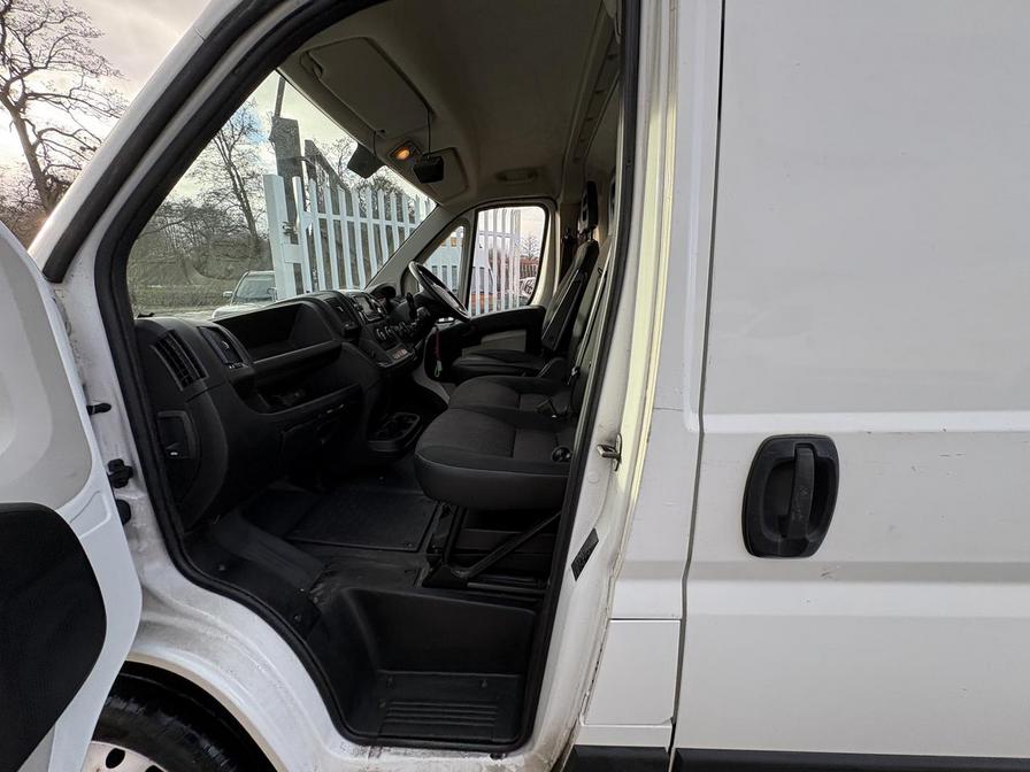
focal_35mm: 14
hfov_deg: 102.1
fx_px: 417
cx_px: 515
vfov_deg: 85.7
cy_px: 386
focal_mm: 2.22
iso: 40
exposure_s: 1/131
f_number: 2.2
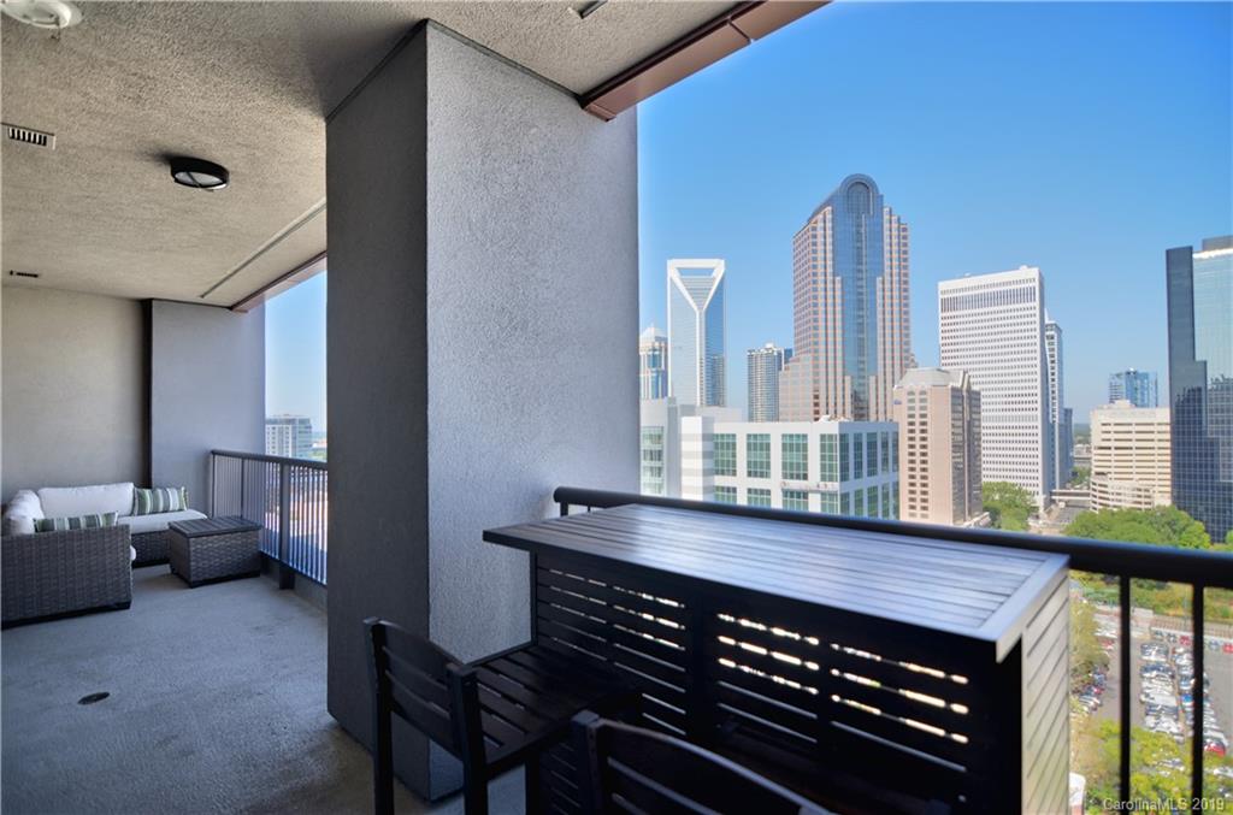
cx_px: 616
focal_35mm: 16
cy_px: 408
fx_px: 564
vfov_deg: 71.7
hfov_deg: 95.1
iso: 100
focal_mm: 11
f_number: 2.8
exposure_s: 1/640
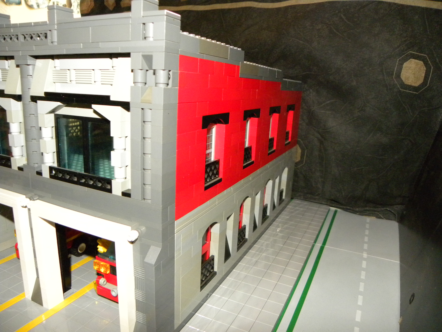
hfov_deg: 67.3
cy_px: 166
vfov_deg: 53.1
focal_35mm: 26
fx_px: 332
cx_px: 221
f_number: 2.8
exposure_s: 1/30
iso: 400
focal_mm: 4.6
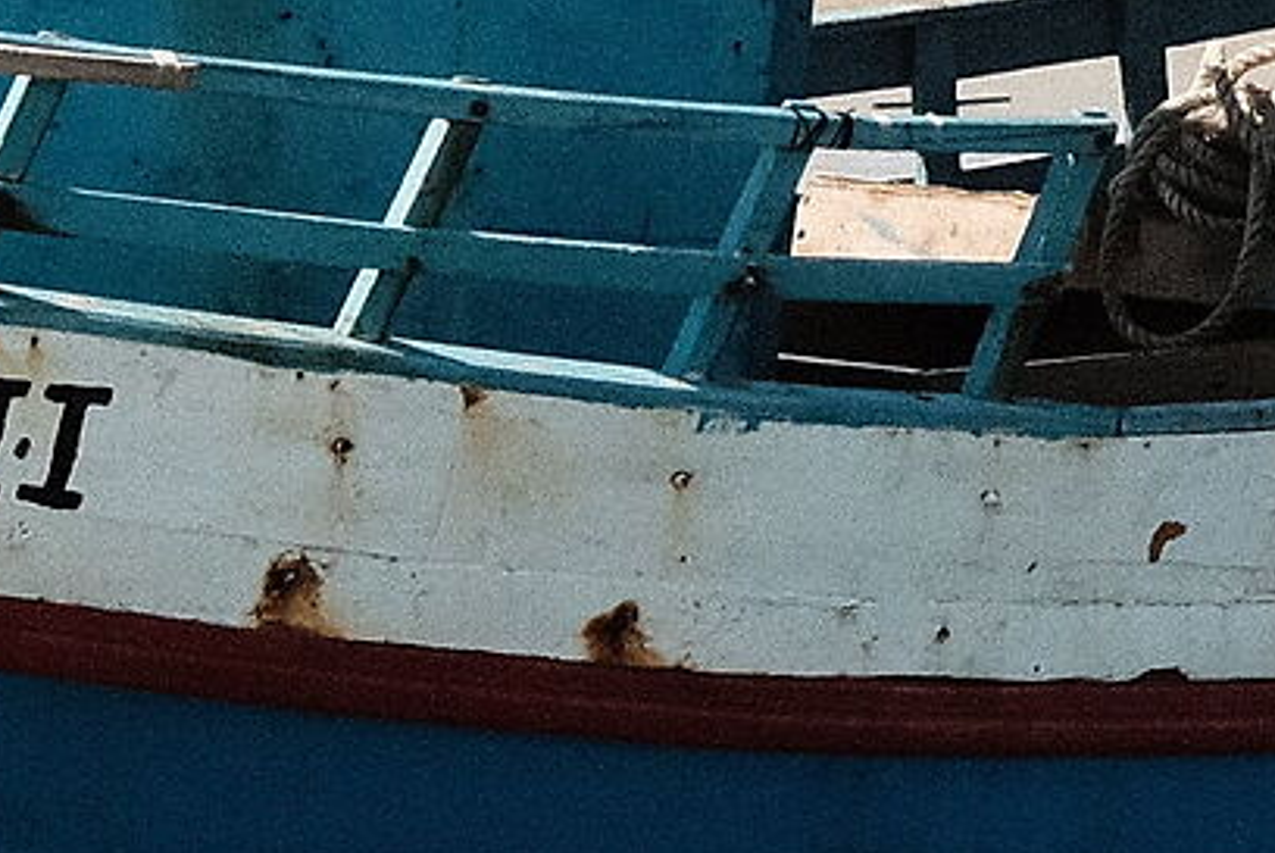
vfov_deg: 3.1
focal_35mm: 441
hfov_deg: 4.7
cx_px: 1403
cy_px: 273
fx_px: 15635
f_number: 6.4
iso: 1000
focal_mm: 50
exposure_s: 1/4000
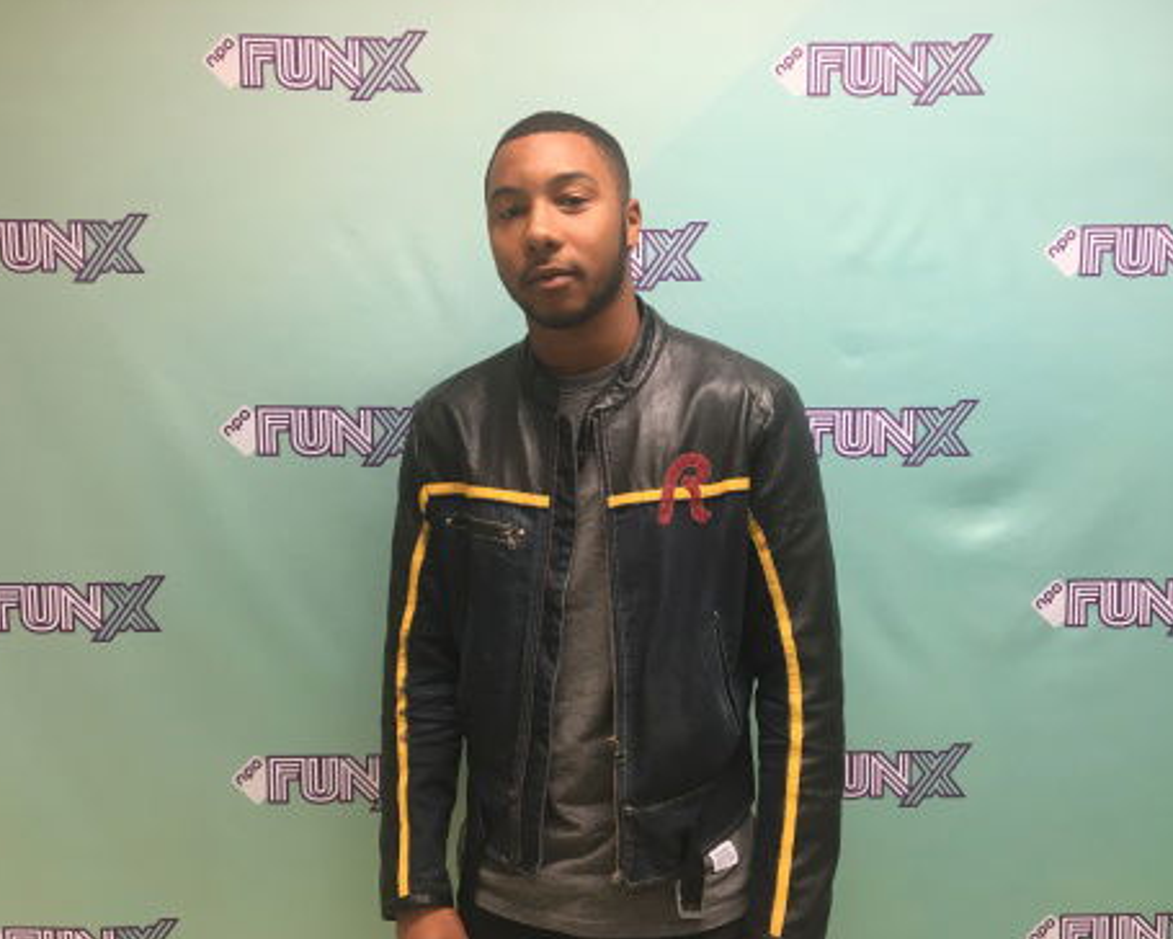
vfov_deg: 47.1
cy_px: 476
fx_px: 1076
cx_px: 601
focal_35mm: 31
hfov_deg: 57.2
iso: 80
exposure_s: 1/33
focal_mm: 4.15
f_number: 2.2
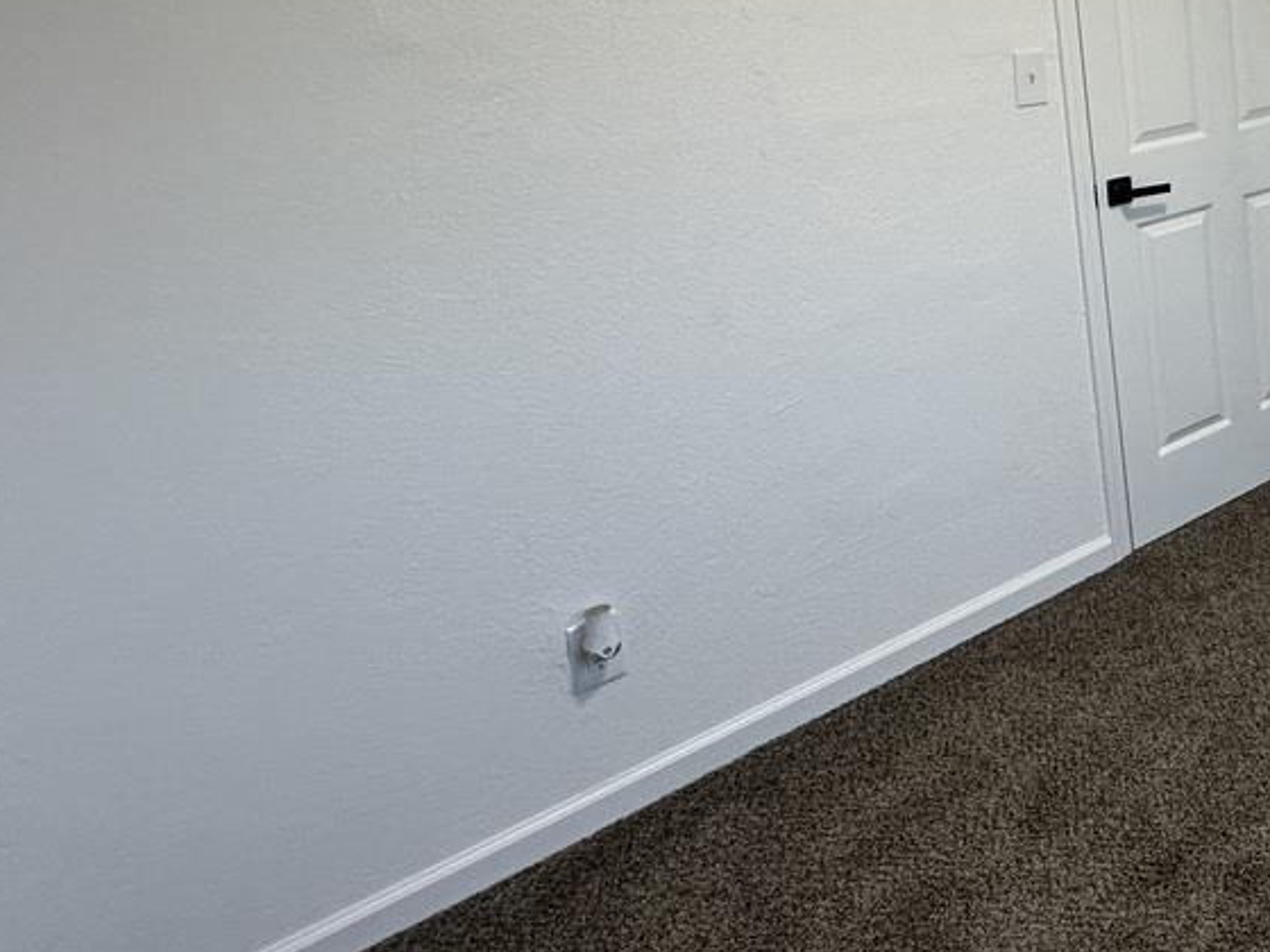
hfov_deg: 38.5
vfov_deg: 37.3
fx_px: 1321
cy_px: 111
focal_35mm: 36
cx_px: 1510
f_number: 2.2
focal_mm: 2.22
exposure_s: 1/120
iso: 160
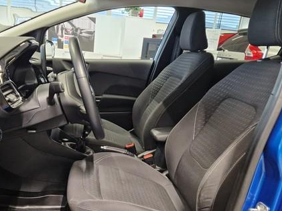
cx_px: 112
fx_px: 285
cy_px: 135
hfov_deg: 52.3
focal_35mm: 35
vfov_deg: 40.3
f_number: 1.8
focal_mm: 5.4
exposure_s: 1/100
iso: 640
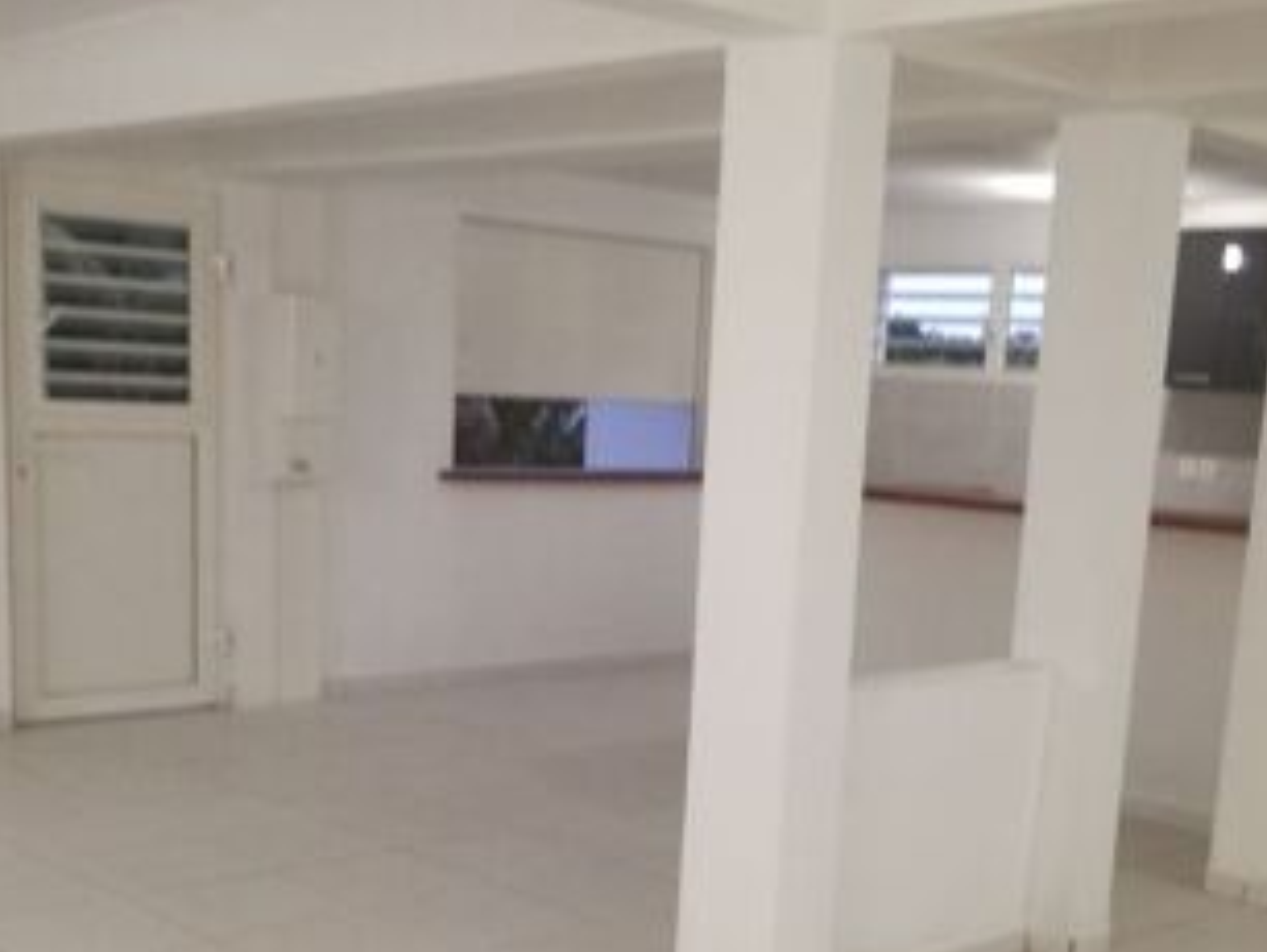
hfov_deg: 40.4
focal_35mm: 47
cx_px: 646
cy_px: 741
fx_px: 1722
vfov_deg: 30.3
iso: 320
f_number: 2
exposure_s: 1/25
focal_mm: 3.79
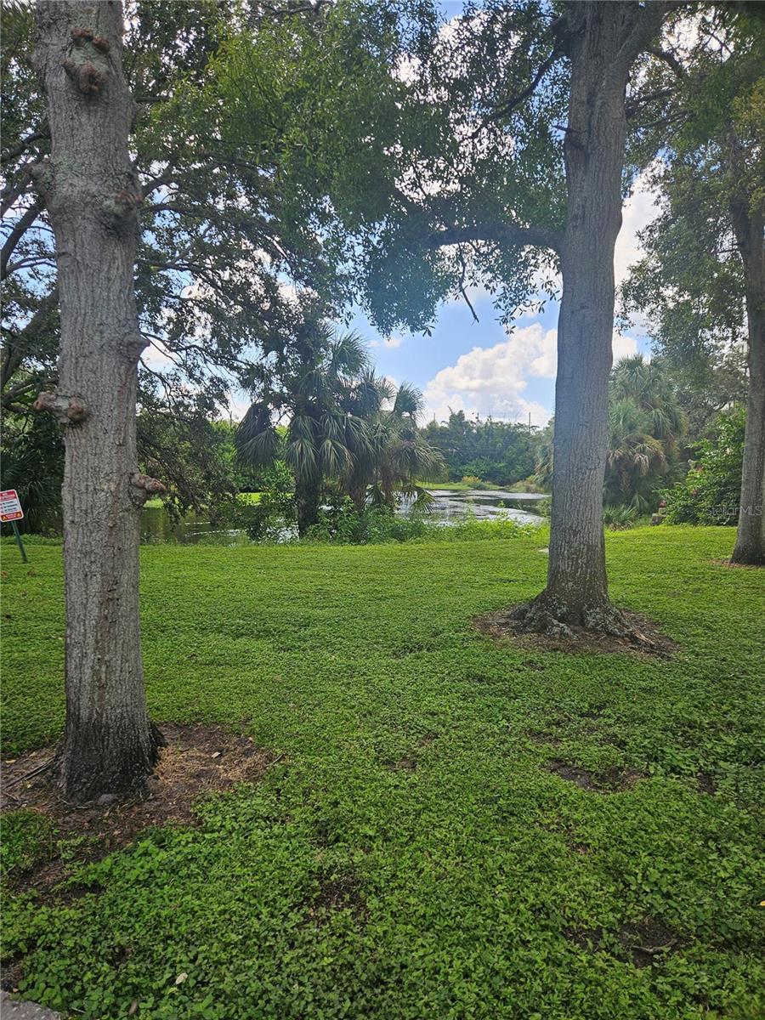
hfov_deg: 58.9
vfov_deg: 73.9
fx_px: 678
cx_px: 382
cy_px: 510
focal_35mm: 23
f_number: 1.8
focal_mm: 5.4
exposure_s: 1/617
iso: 25
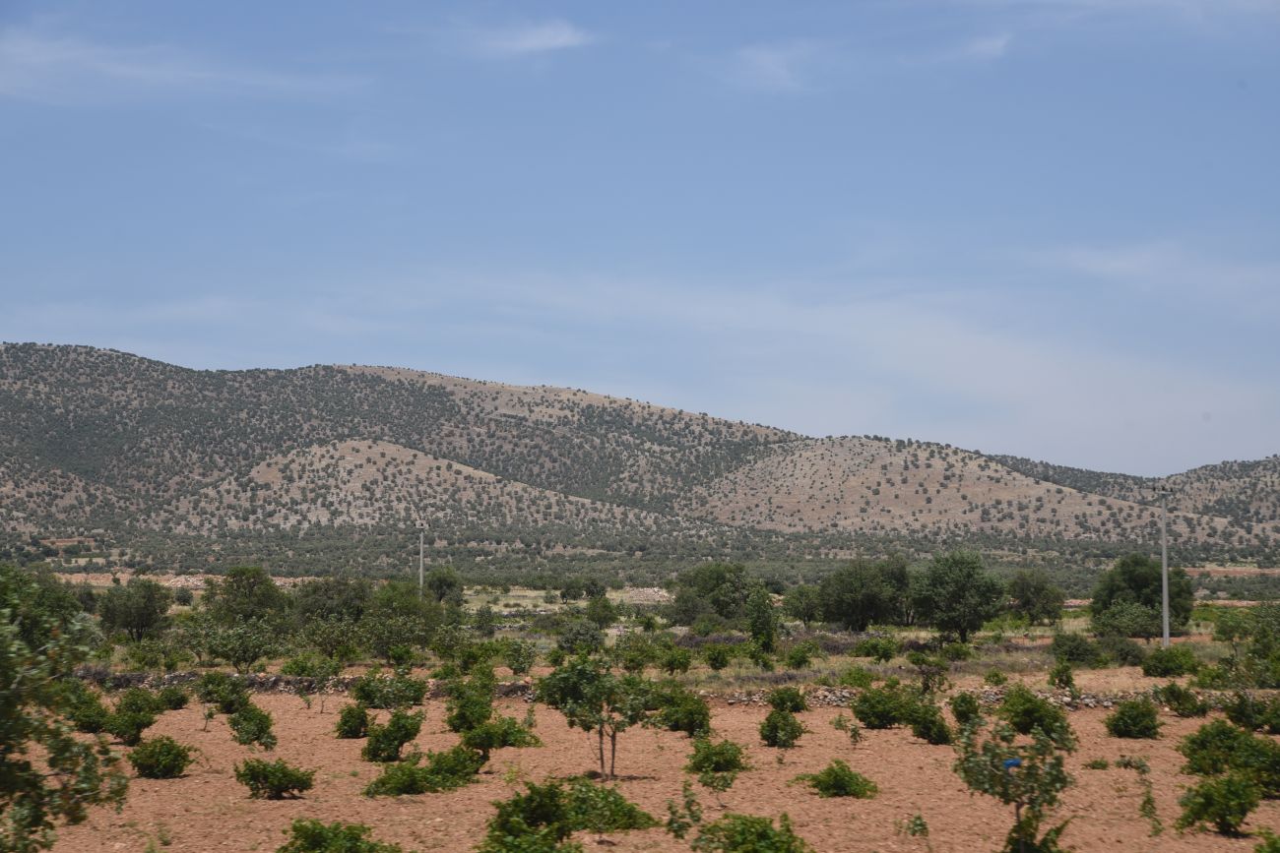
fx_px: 2489
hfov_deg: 28.8
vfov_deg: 19.5
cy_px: 426
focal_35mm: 70
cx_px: 640
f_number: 9
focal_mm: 70
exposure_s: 1/500
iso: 160
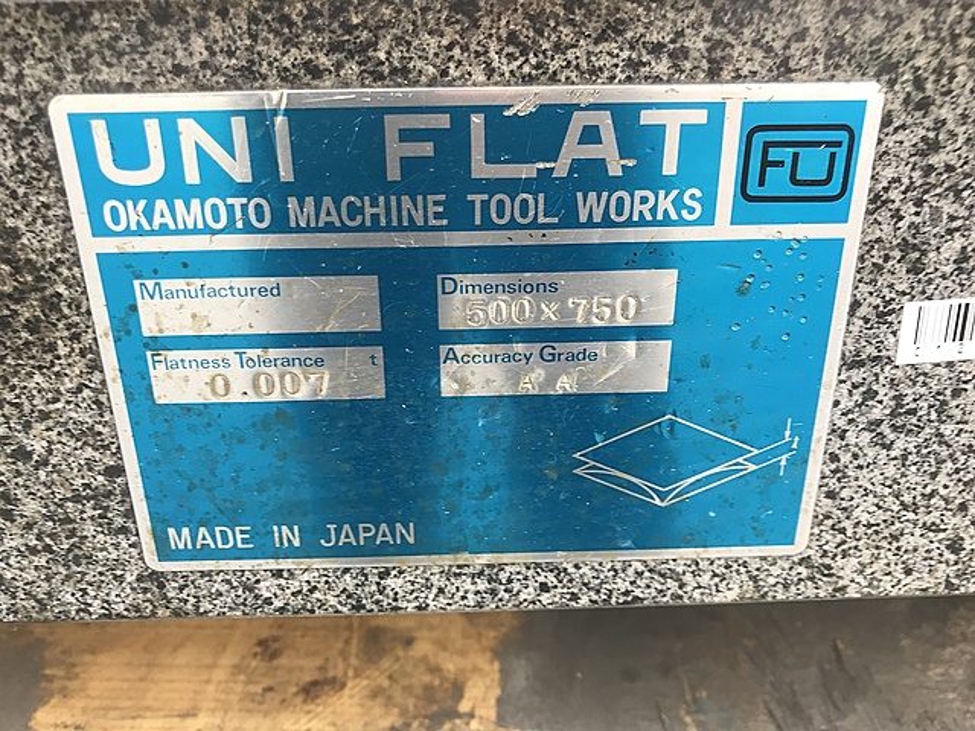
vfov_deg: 49.7
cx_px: 488
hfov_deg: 63.4
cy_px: 366
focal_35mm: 28
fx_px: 789
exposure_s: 1/47
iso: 25
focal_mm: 3.99
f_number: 1.8
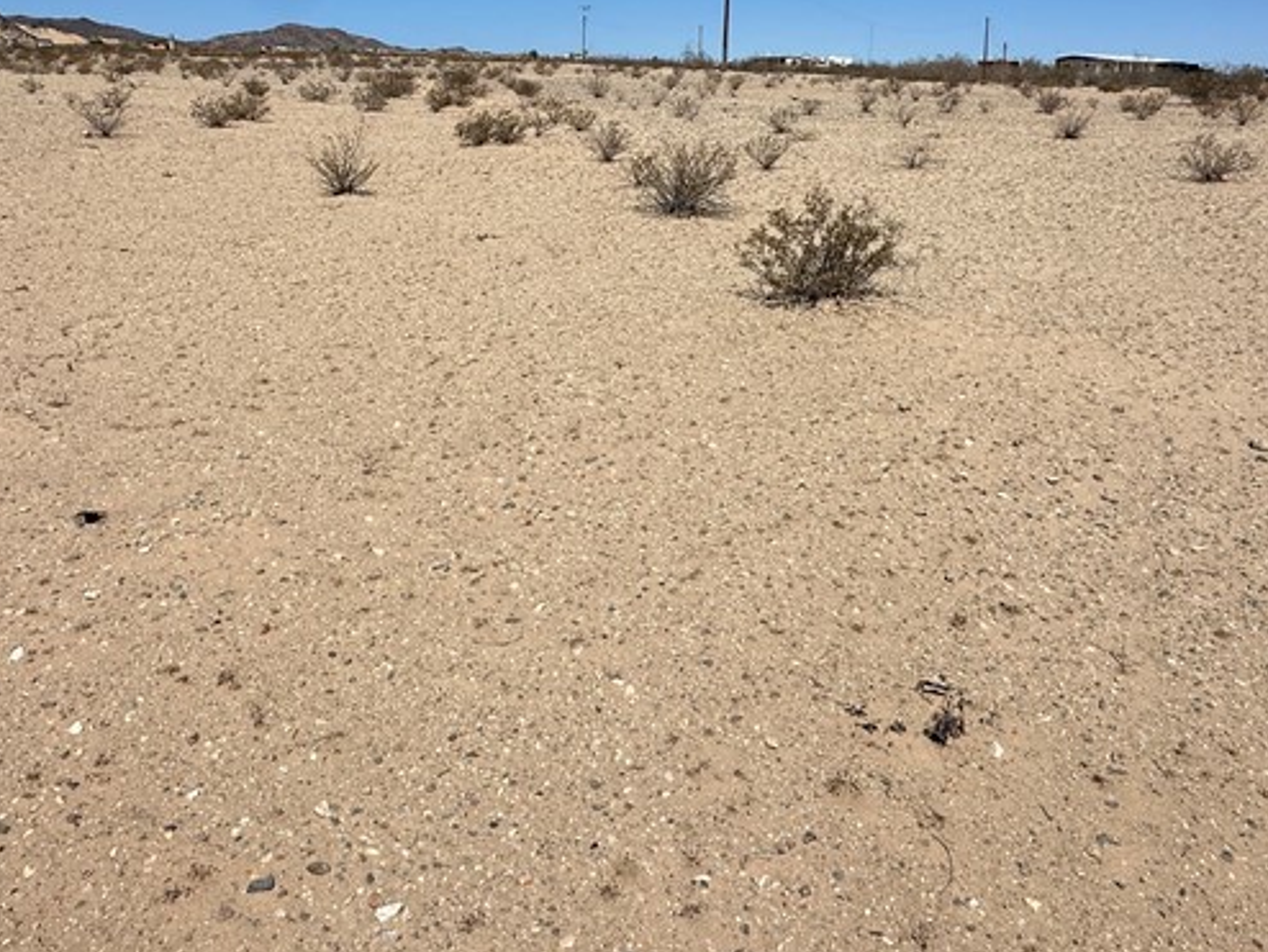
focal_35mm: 29
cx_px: 575
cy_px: 190
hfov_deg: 61.5
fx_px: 1063
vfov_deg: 45.8
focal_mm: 2.22
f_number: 2.2
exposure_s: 1/5814
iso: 50
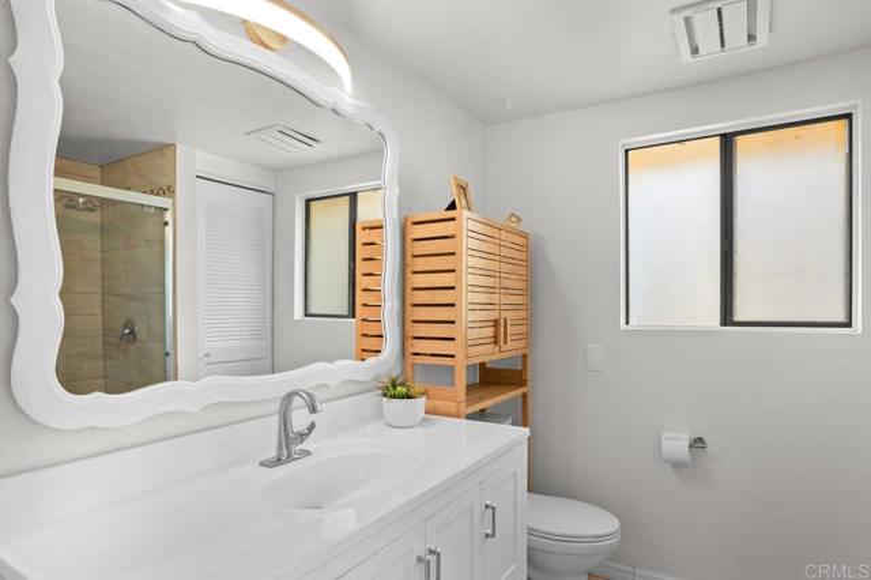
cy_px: 290
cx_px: 436
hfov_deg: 87.7
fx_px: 453
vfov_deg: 65.2
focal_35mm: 19
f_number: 8
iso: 100
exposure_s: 1/2.5
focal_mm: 12.5
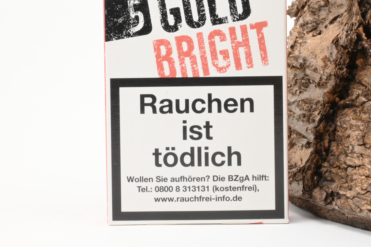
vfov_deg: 22.0
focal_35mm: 61
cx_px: 197
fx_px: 627
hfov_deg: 33.0
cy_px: 48
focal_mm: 25
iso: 640
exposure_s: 1/15
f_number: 22
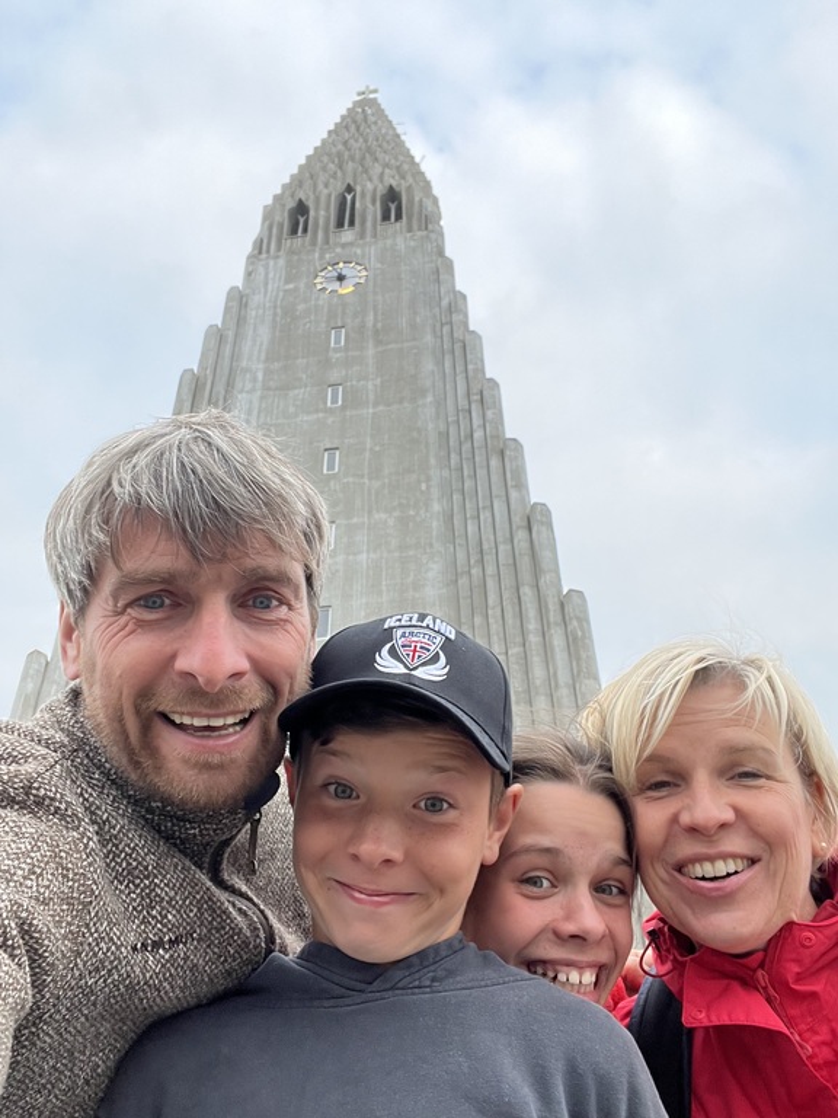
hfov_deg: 46.8
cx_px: 419
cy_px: 559
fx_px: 968
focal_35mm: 30
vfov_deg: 60.0
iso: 100
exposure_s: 1/72
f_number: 2.2
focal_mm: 2.71
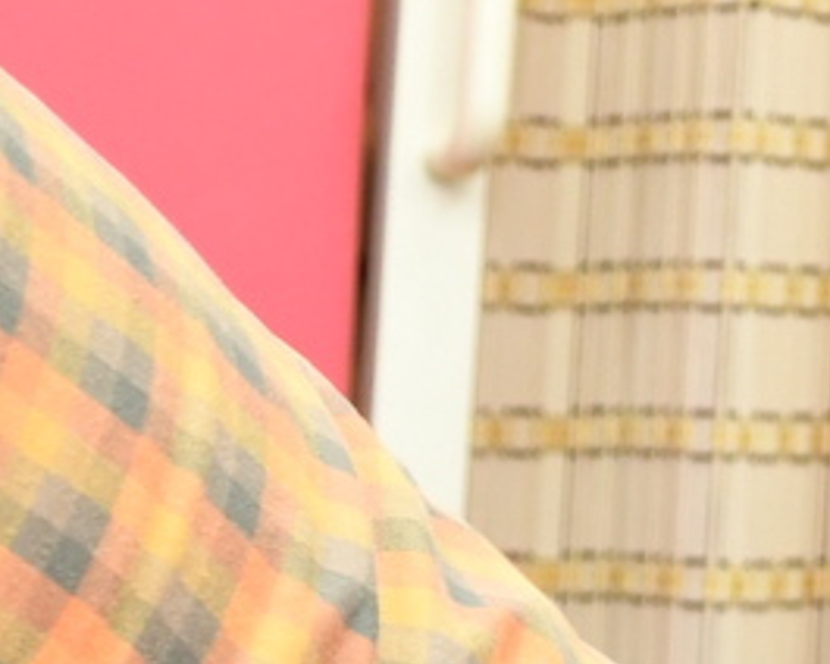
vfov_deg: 5.2
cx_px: -2512
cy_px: 940
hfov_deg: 5.6
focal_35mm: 298
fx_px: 7320
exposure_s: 1/200
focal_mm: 35
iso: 800
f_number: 4.5
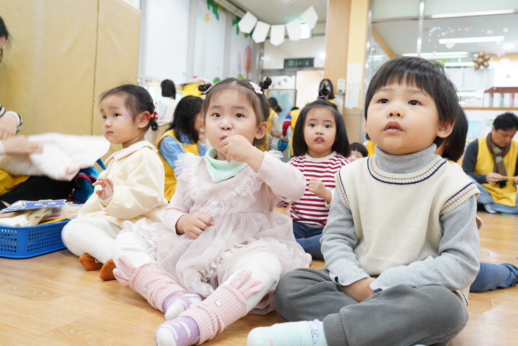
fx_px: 460
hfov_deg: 58.7
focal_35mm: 32
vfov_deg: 41.1
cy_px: 173
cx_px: 259
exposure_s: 1/60
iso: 2500
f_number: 5.6
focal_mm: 32
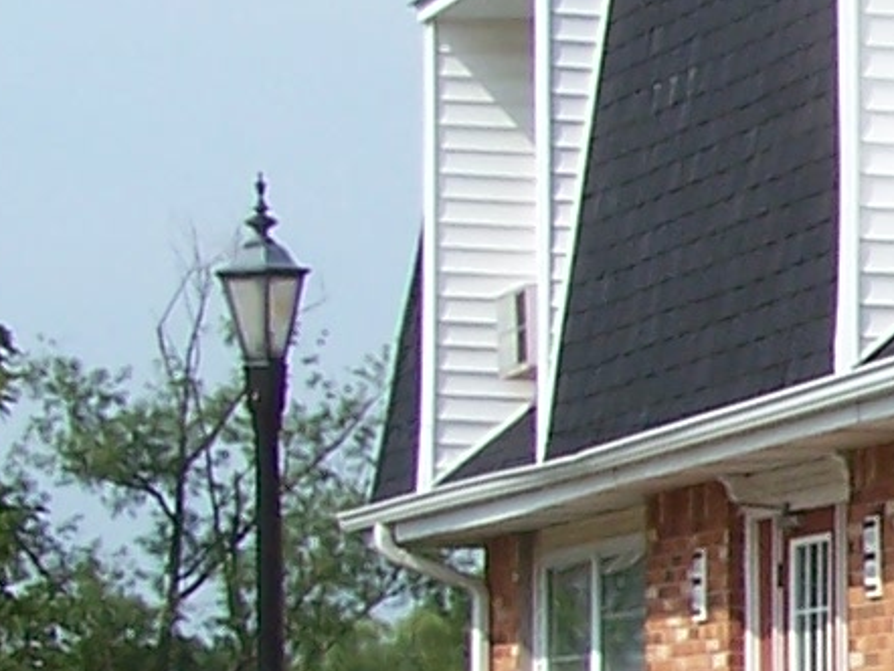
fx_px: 5116
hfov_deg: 9.1
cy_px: 736
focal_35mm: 198
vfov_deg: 7.5
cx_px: 2073
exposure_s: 1/500
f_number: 5.6
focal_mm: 6.3
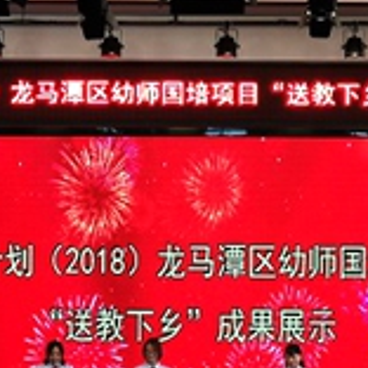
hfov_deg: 11.4
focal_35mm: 153
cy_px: 204
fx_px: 1840
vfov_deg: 11.4
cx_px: 130
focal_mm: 3.95
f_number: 2.4
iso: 100
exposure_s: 1/50
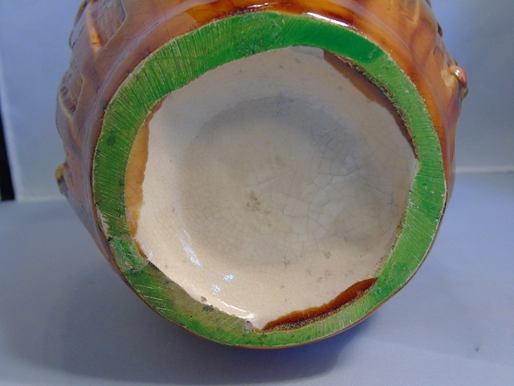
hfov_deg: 46.8
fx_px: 594
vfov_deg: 36.0
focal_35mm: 40
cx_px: 257
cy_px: 193
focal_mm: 7.1
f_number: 3.9
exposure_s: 1/60
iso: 400
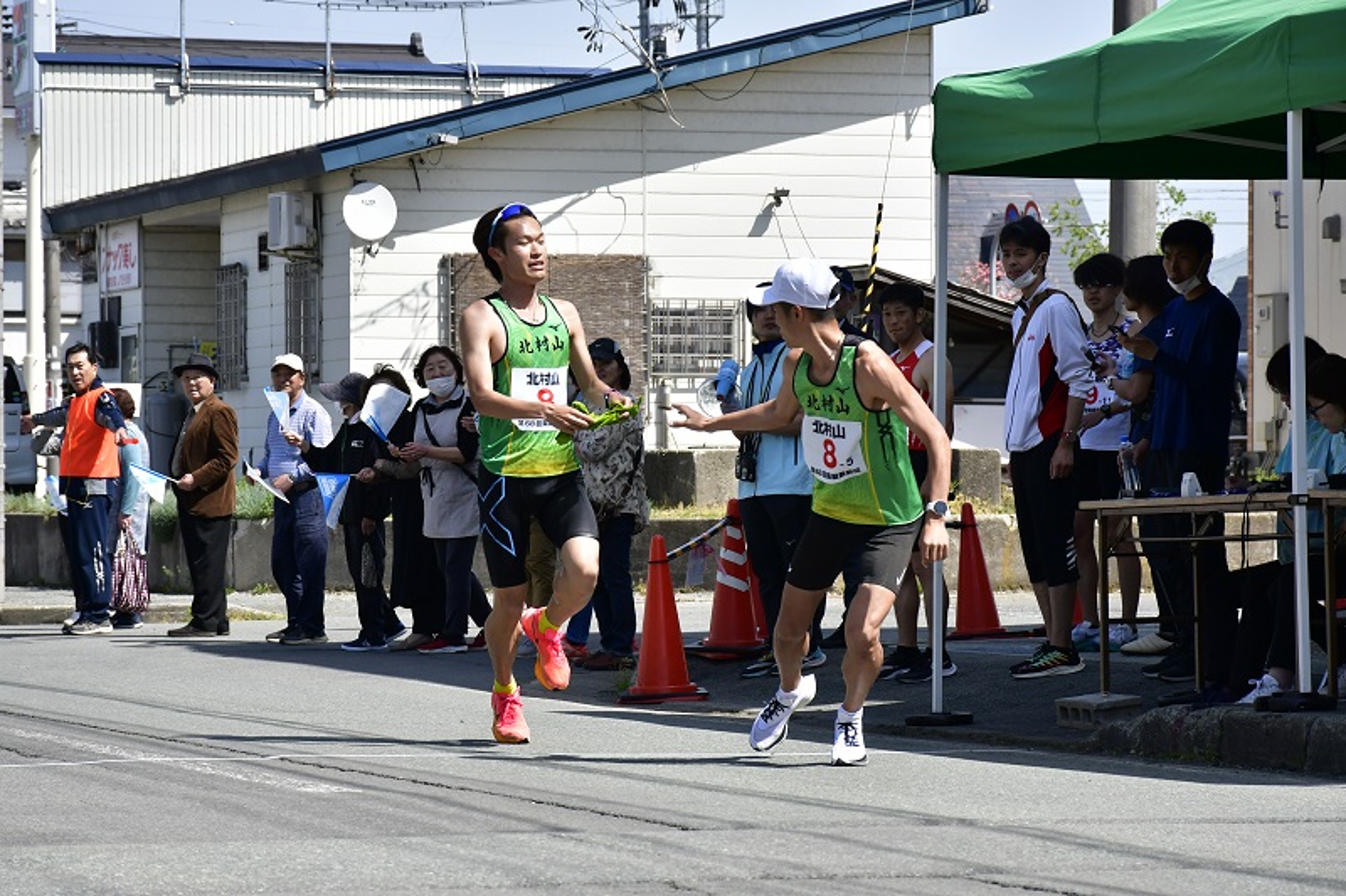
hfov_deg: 15.2
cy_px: 448
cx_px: 673
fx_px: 5046
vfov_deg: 10.2
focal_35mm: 135
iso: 640
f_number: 9
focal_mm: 90
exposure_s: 1/1250
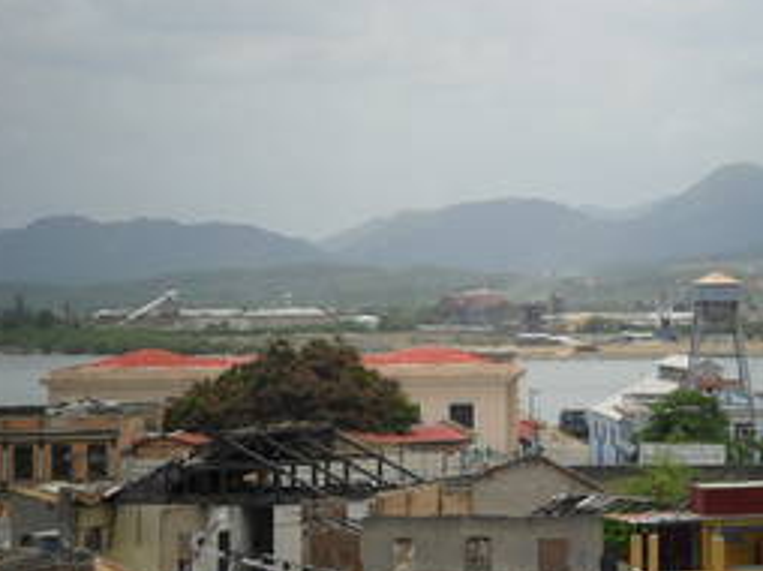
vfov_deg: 8.9
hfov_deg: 11.9
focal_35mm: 166
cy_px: 249
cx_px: 520
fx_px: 3655
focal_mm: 21
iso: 100
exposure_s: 1/750
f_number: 5.4
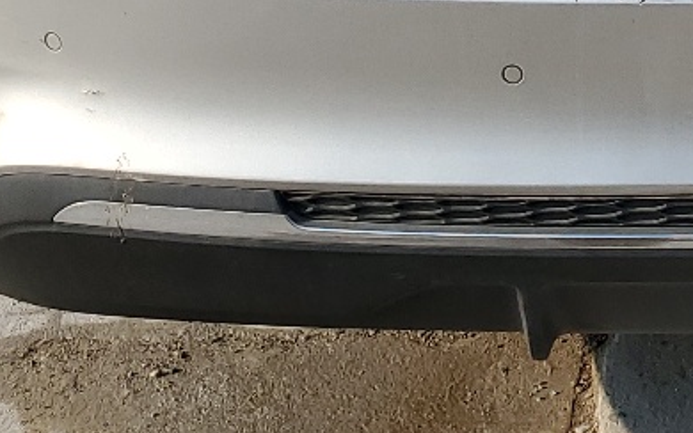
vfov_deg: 10.7
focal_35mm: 113
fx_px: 2135
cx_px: 888
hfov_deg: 17.4
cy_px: -387
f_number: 1.5
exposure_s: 1/2500
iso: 50
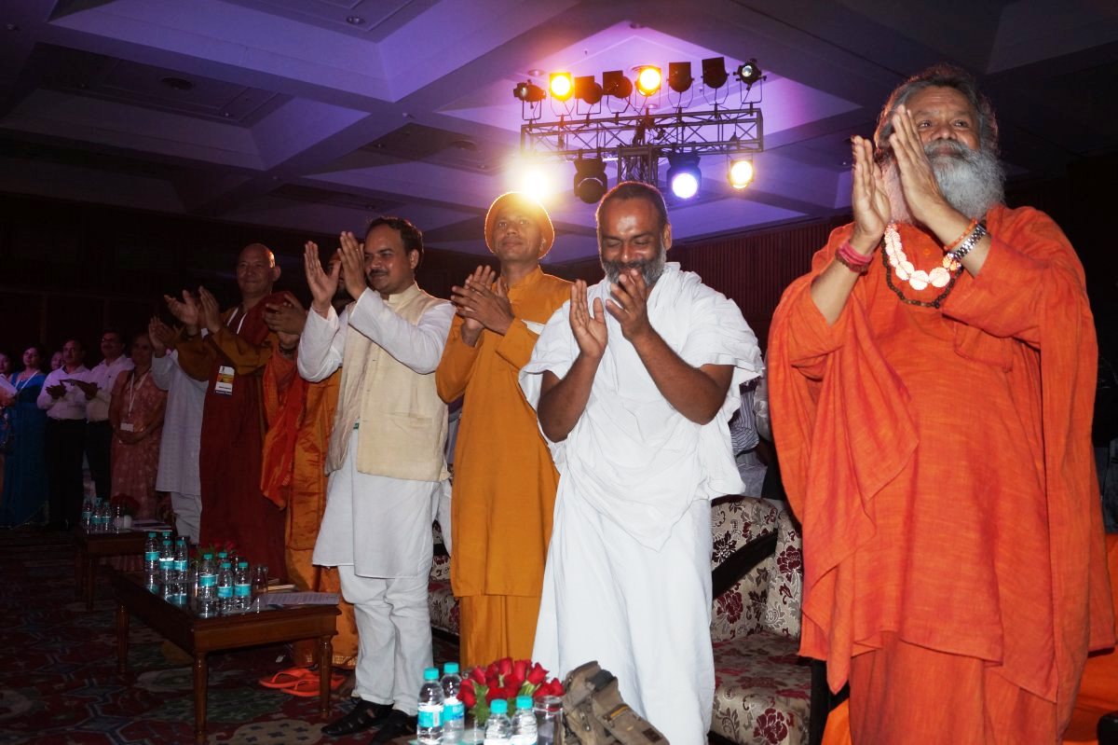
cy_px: 372
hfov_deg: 62.0
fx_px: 931
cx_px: 559
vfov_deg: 43.6
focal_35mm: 30
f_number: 3.5
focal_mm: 20
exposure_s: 1/125
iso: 640
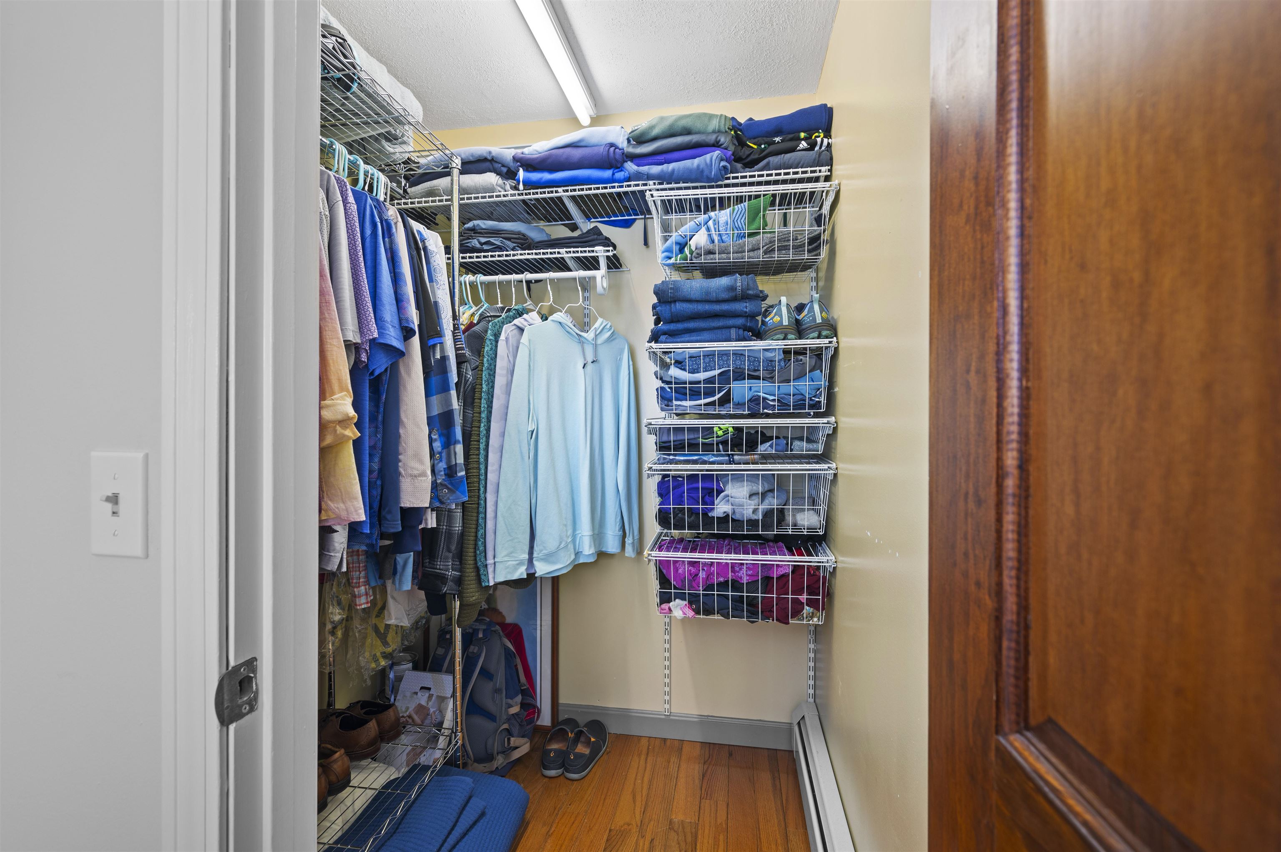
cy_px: 426
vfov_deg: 75.4
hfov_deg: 98.6
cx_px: 640
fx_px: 551
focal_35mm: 16
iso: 250
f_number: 7.1
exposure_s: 4
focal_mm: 15.5
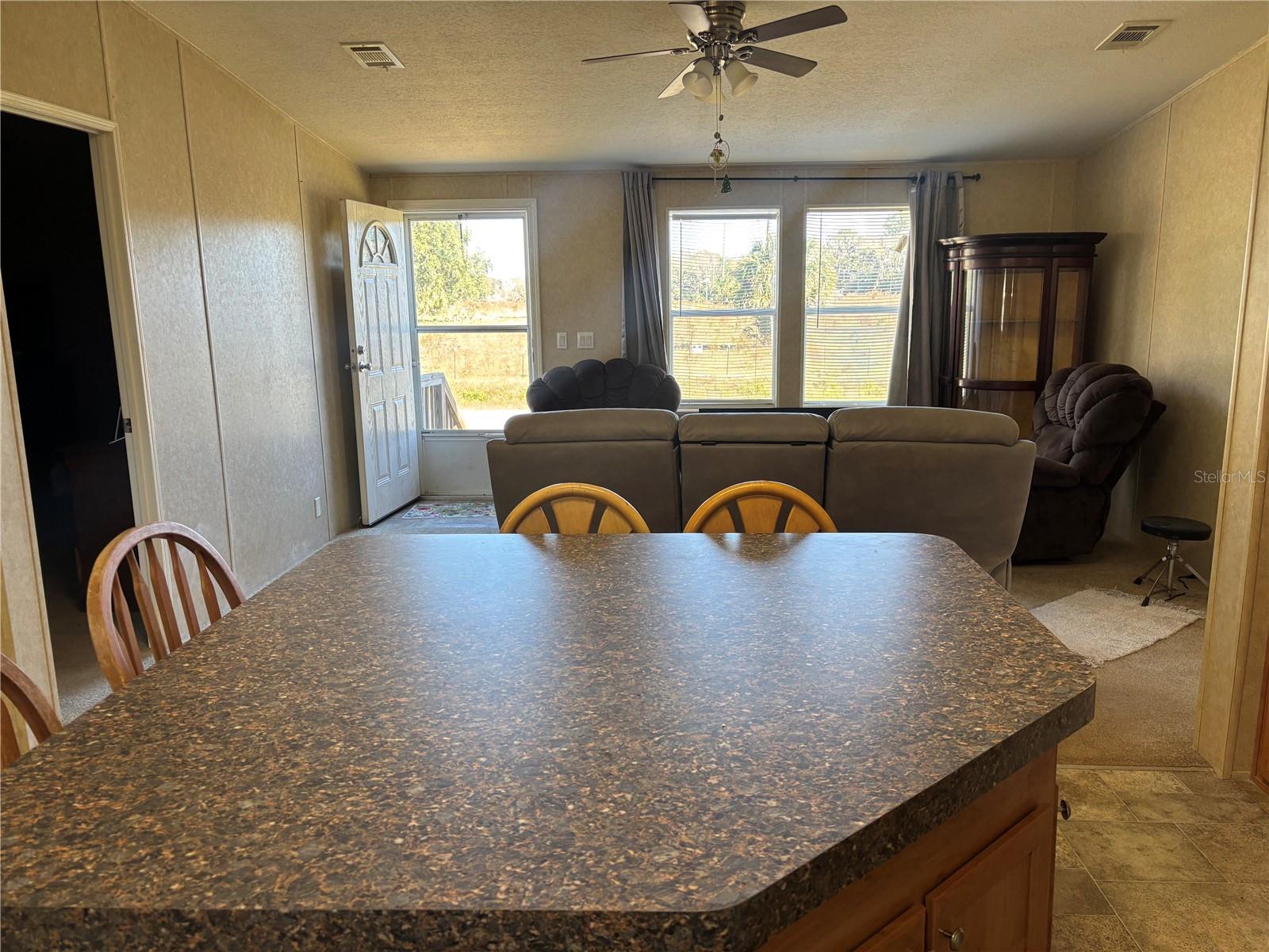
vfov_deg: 53.1
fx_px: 953
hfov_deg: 67.3
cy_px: 476
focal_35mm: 26
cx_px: 634
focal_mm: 5.96
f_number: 1.6
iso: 100
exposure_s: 1/120
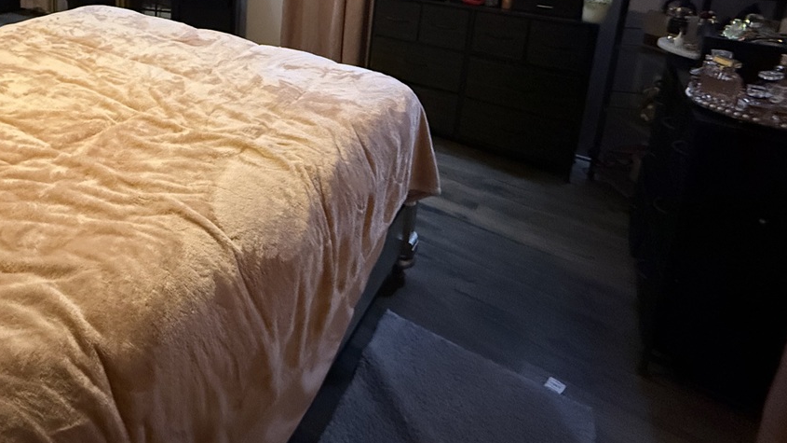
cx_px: 153
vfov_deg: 38.4
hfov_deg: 65.2
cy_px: -18
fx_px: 542
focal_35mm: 26
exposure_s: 1/60
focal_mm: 2.22
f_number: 2.2
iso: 1000
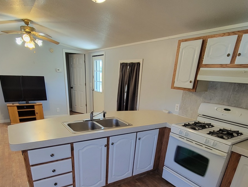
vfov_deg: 59.9
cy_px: 141
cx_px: 112
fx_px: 151
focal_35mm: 21
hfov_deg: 78.8
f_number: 2.2
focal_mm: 2.2
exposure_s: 1/60
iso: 320
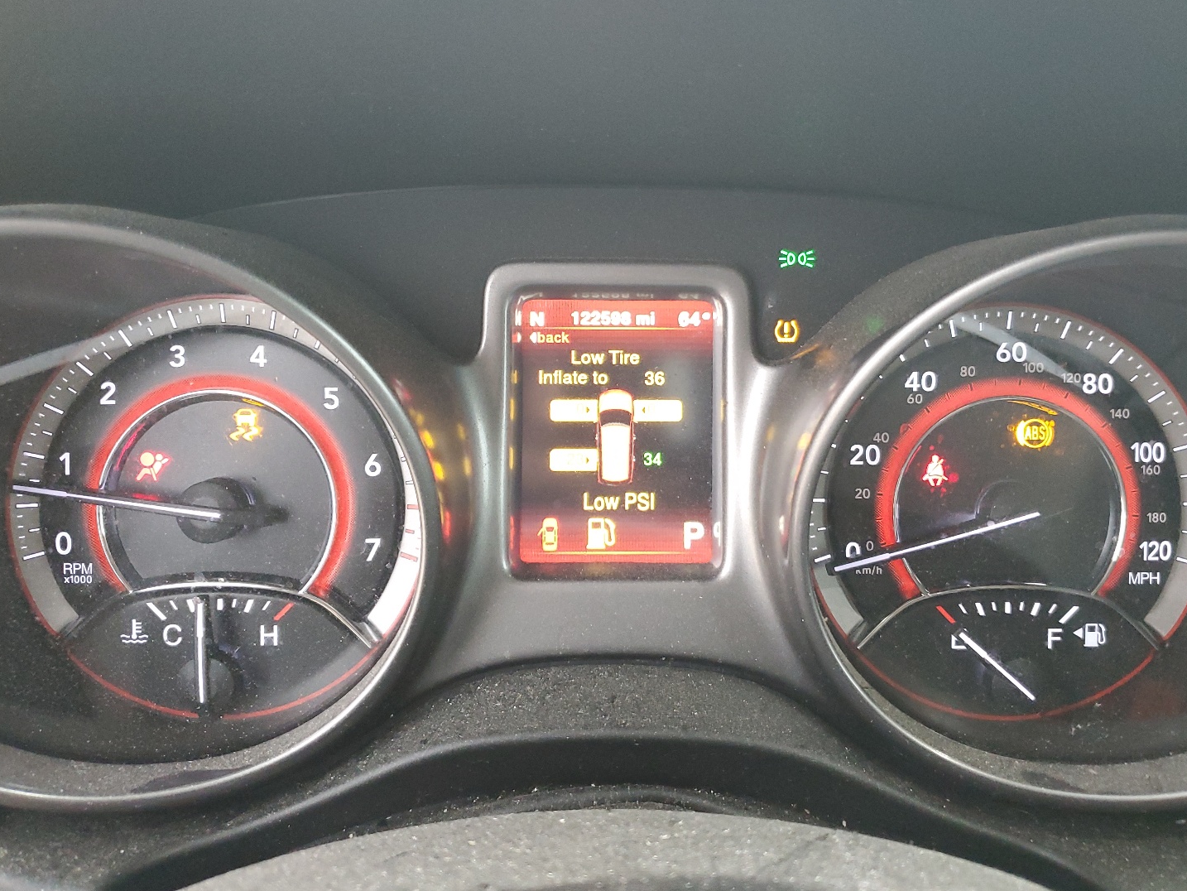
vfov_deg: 48.2
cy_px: 412
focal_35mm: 29
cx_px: 628
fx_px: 995
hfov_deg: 61.6
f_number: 1.5
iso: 285
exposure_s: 1/40
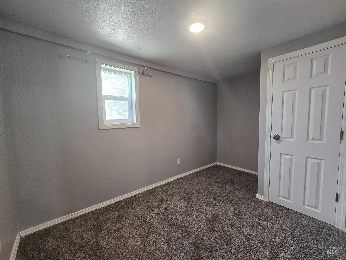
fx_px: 130
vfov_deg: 89.9
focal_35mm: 13
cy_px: 130
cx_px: 173
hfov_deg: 106.2
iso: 160
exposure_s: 1/60
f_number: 2.2
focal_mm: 2.2
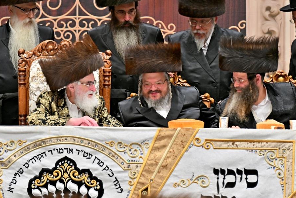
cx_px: 165
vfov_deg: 4.7
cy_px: 103
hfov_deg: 7.1
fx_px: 2392
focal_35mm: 291
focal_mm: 170
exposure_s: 1/250
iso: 250
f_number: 2.8
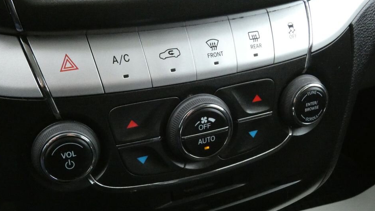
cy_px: 110
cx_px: 179
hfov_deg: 51.6
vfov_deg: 30.4
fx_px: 388
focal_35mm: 39
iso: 1600
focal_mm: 6
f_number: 5.6
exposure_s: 1/60
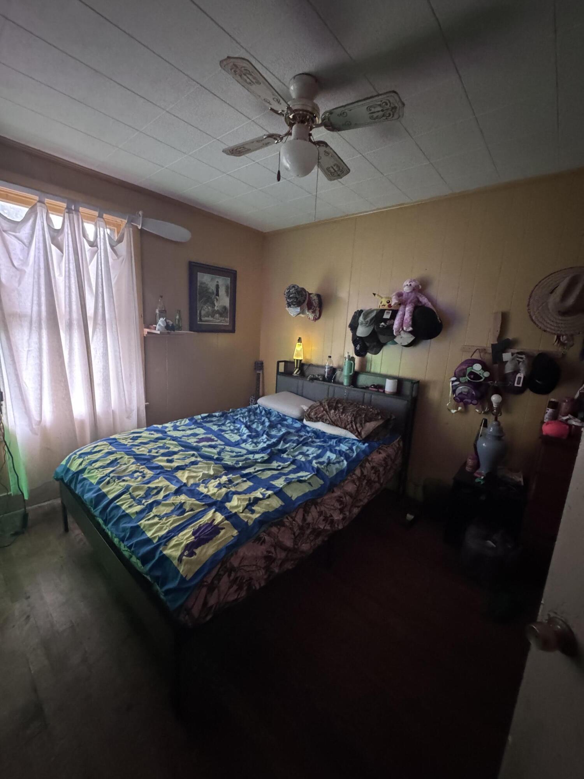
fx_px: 315
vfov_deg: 102.1
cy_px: 390
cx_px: 292
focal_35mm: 14
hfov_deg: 85.7
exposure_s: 1/30
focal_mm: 2.22
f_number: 2.2
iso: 1250
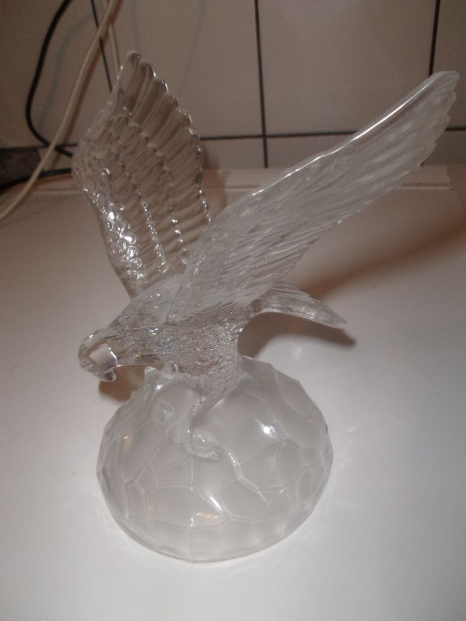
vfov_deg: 63.4
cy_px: 310
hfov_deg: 49.7
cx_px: 233
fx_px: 503
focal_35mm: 28
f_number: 3.9
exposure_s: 1/34
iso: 200
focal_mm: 5.1
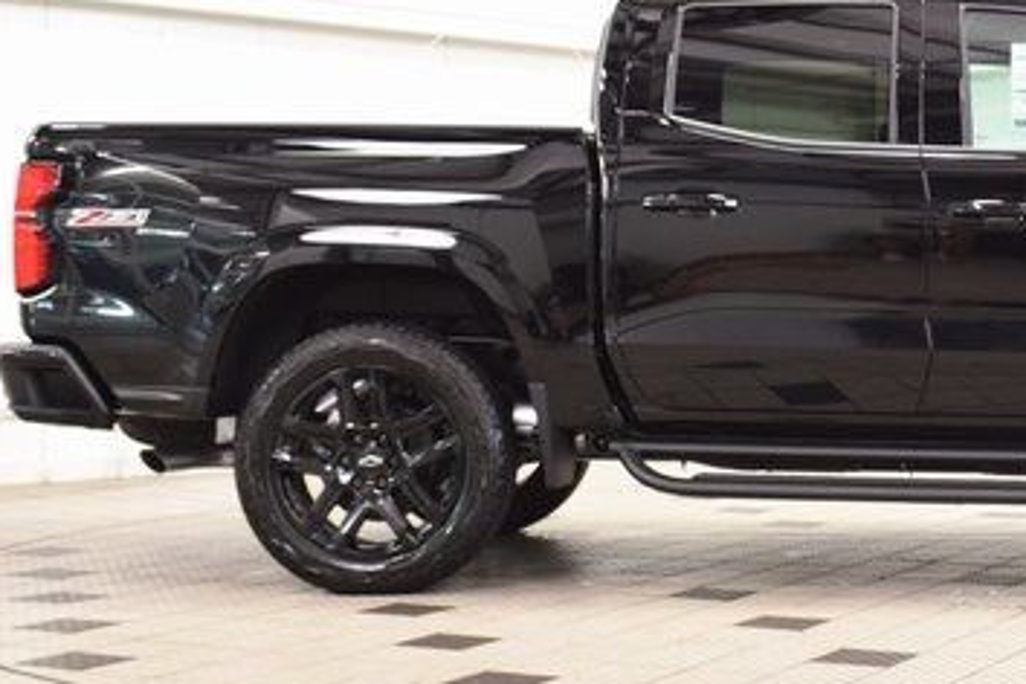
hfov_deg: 25.9
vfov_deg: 17.9
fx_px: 2166
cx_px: 896
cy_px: 280
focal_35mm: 76
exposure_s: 1/30
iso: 1600
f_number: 5.6
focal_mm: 28
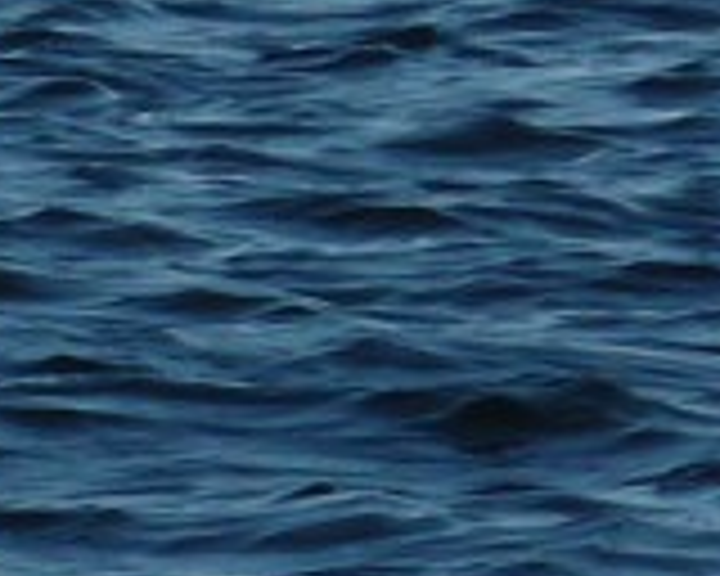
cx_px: -1040
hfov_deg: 1.8
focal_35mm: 1073
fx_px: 22865
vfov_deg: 1.4
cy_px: -716
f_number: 5.6
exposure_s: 1/500
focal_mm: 24.1
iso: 80
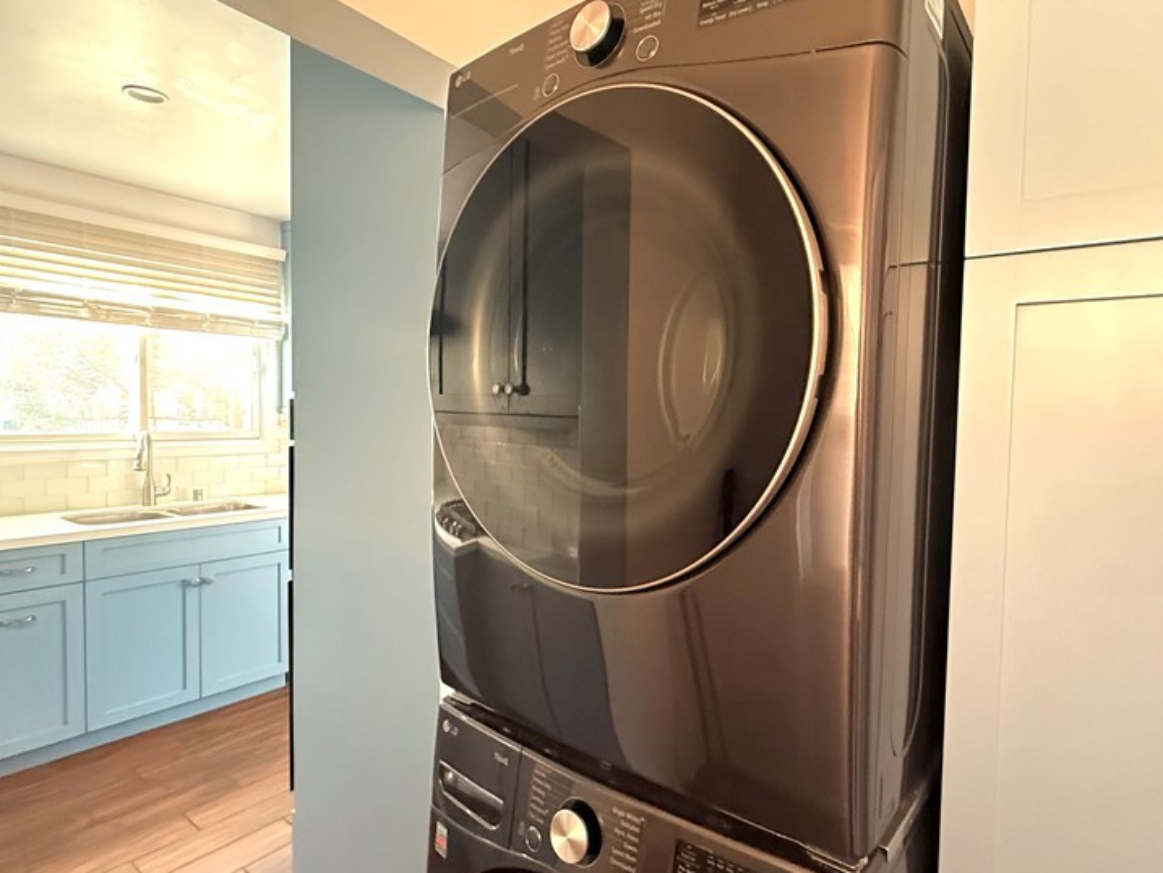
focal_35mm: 20
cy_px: 441
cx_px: 624
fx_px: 672
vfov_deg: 66.0
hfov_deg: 81.6
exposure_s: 1/60
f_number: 2.2
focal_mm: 2.22
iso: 1000
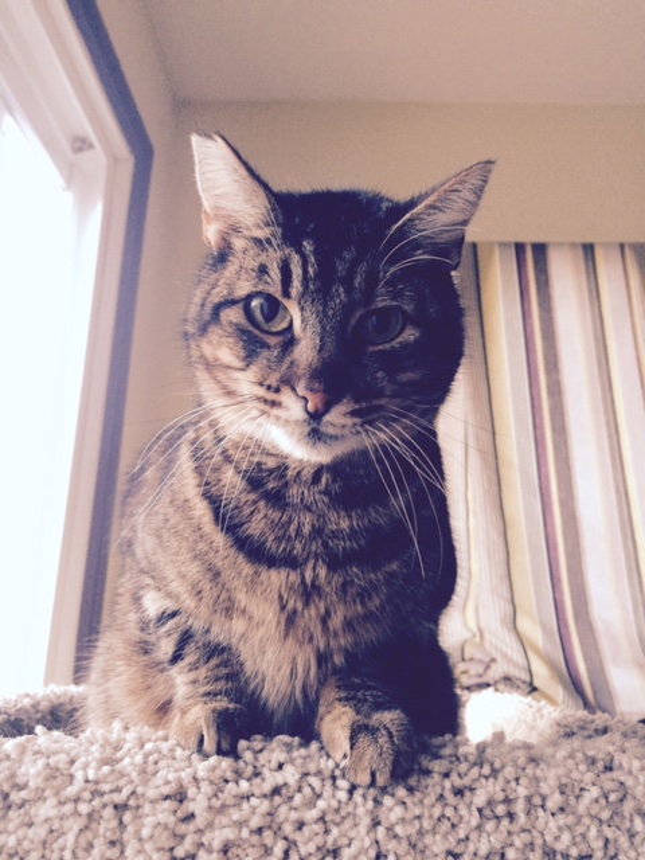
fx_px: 720
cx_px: 322
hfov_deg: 48.2
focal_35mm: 29
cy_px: 430
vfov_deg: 61.7
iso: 160
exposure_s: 1/30
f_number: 2.2
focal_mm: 4.15
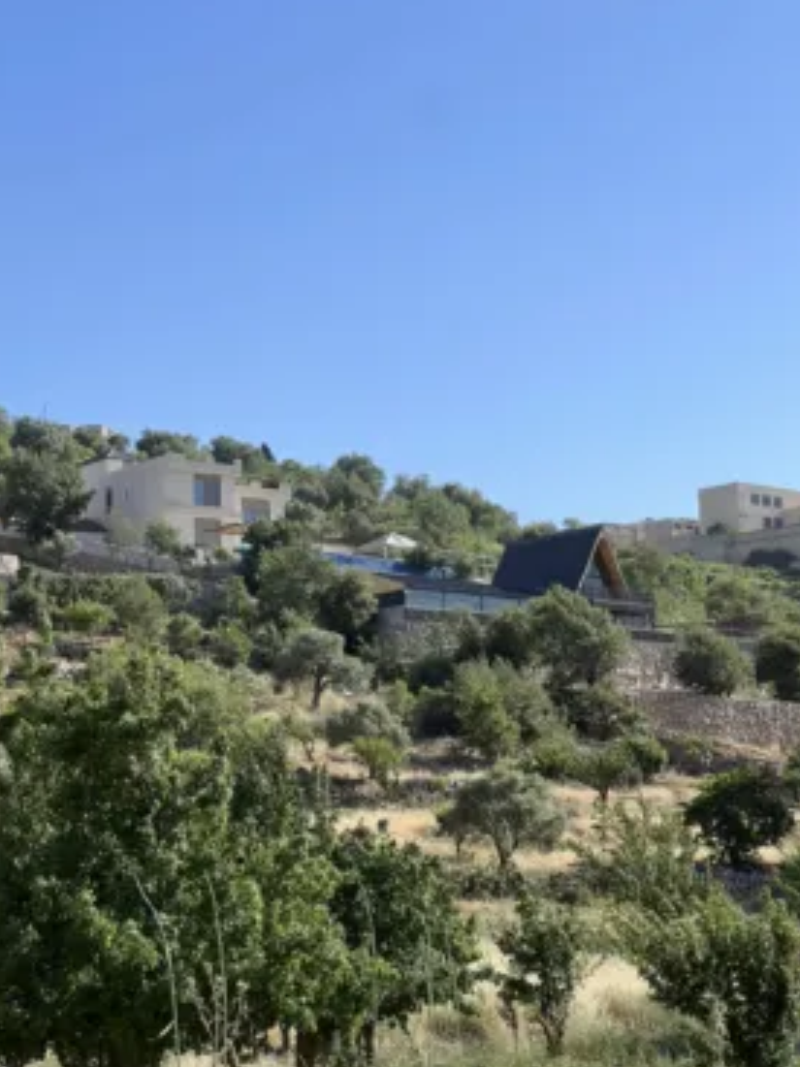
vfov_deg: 23.3
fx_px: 2590
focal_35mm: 84
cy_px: 529
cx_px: 372
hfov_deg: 17.6
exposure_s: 1/827
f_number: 2.8
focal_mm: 9
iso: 32
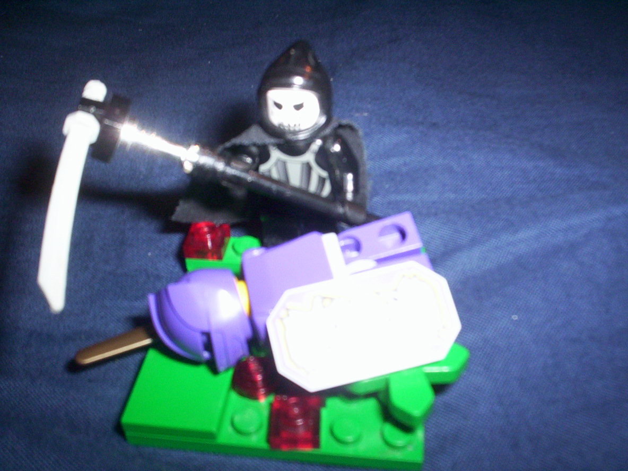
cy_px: 236
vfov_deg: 37.7
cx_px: 314
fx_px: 689
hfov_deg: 49.0
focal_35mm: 38
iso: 140
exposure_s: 1/60
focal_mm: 4.99
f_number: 4.5
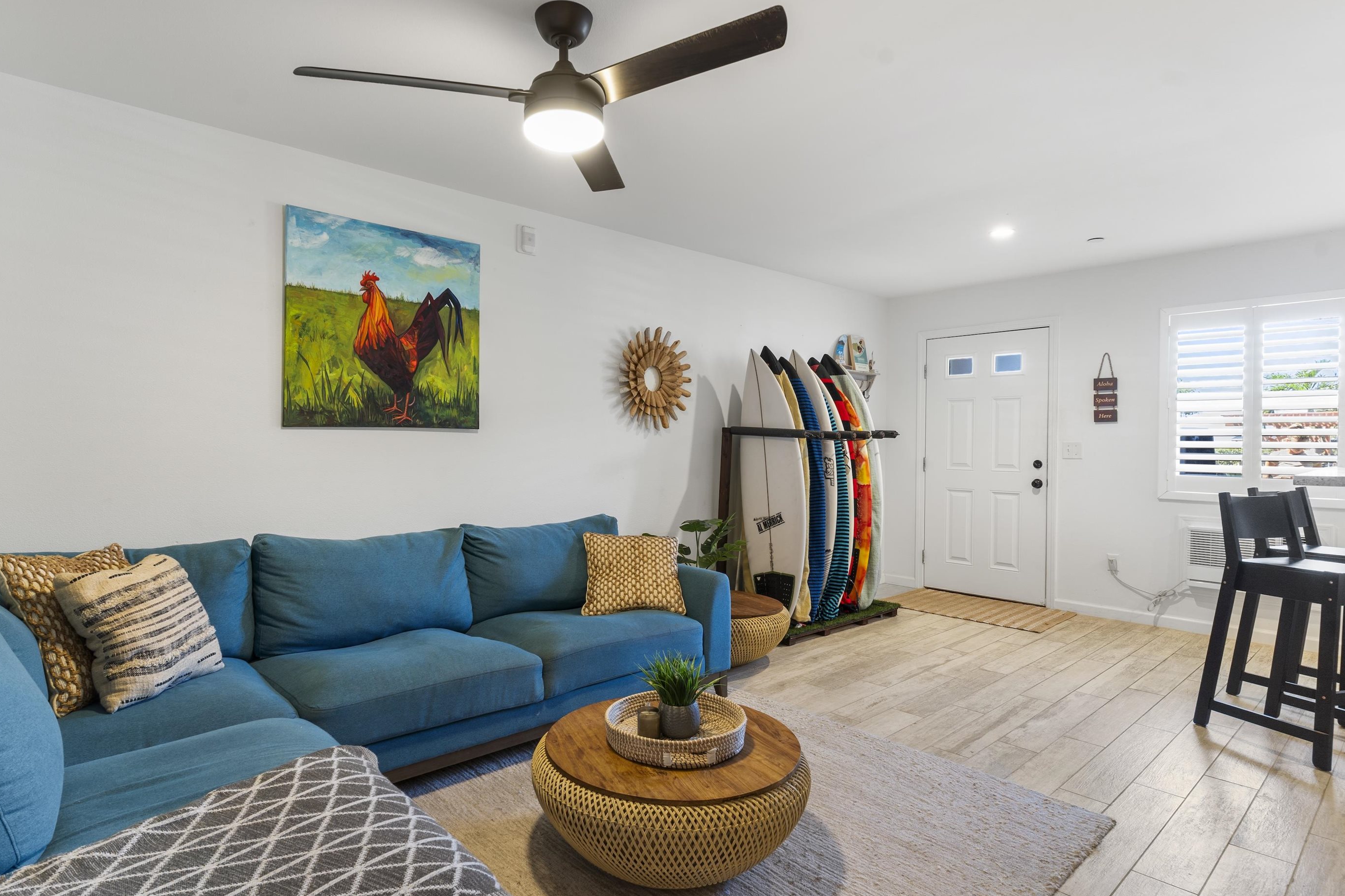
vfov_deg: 64.5
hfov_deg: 86.8
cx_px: 620
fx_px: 710
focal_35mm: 19
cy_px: 428
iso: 100
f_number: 8
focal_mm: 17
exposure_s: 5
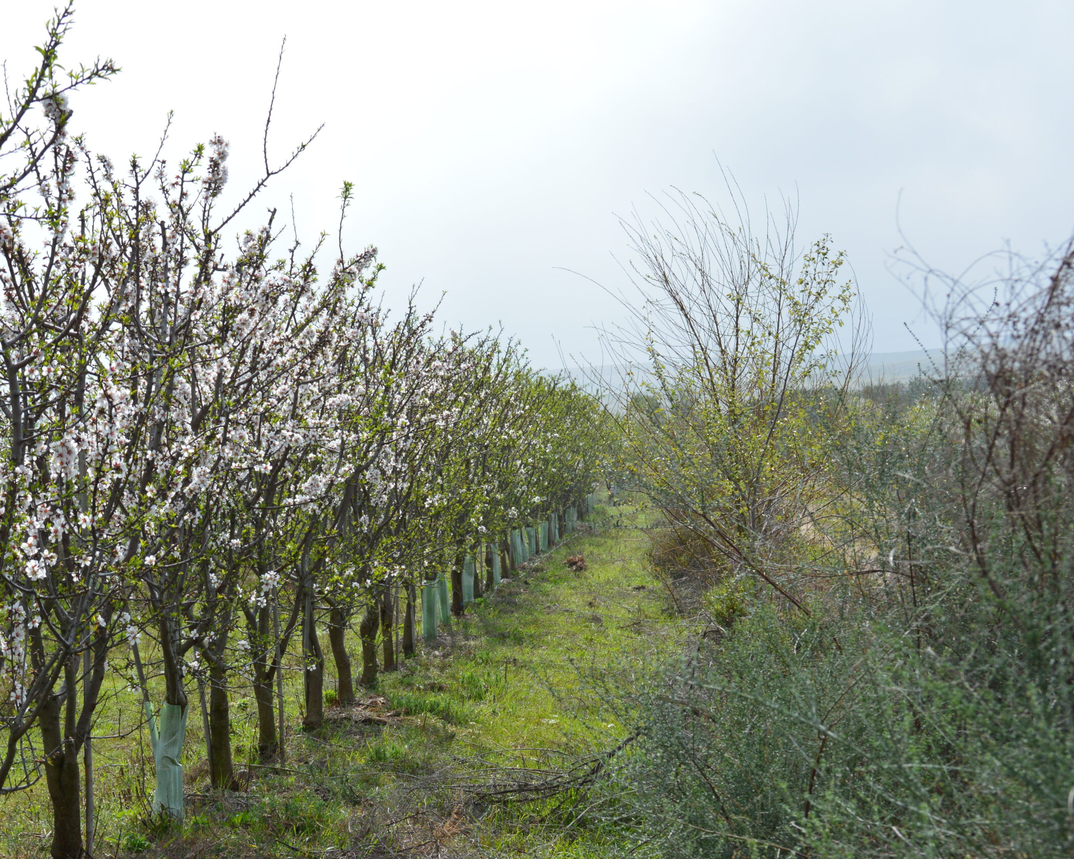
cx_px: 433
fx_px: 2974
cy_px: 429
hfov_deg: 20.4
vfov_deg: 16.4
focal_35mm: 94
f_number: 11
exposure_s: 1/500
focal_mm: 55
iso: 320
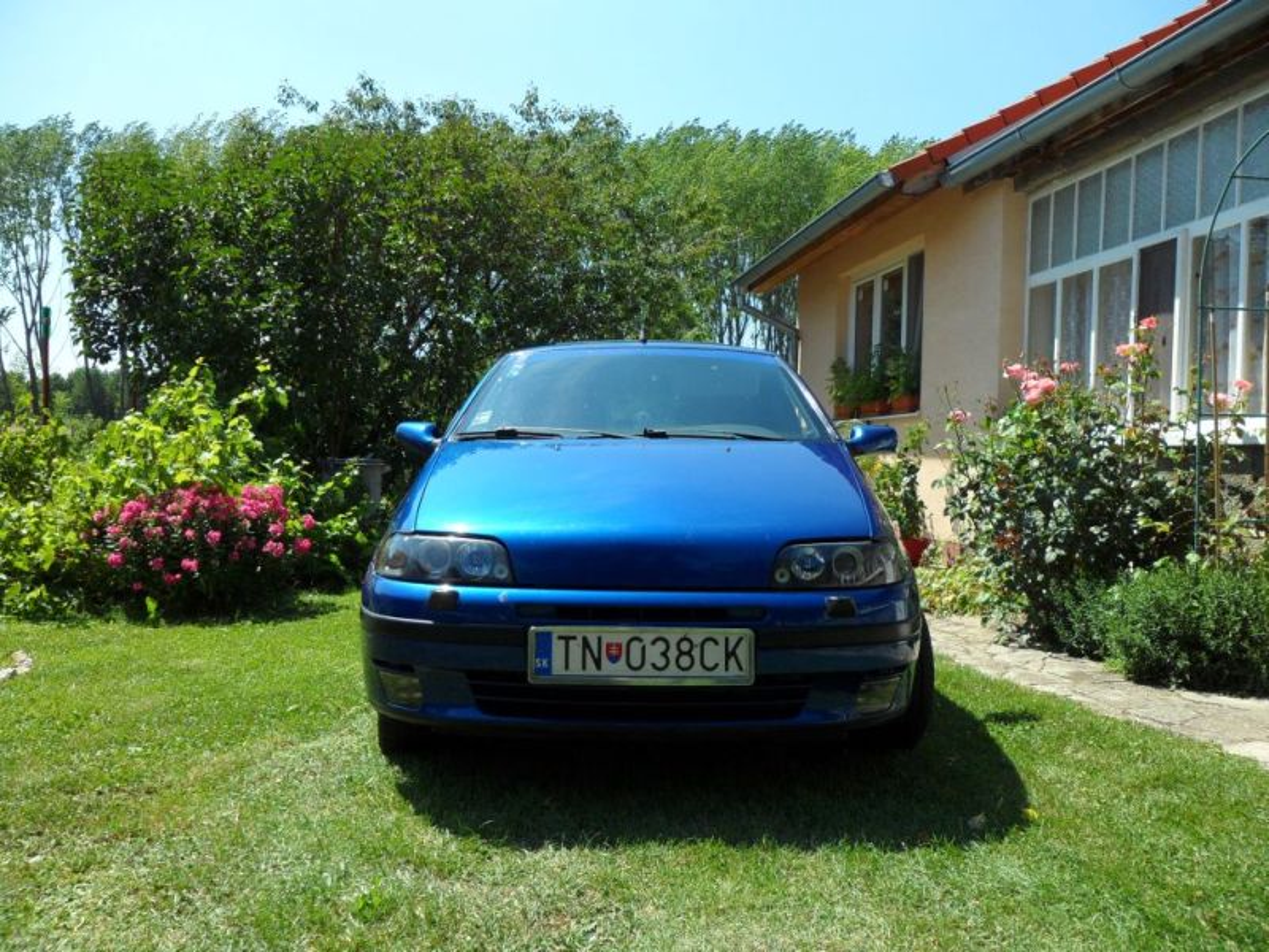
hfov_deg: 65.3
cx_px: 634
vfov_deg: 51.4
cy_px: 476
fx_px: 990
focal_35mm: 27
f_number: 3.5
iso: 80
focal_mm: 4.9
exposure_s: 1/500
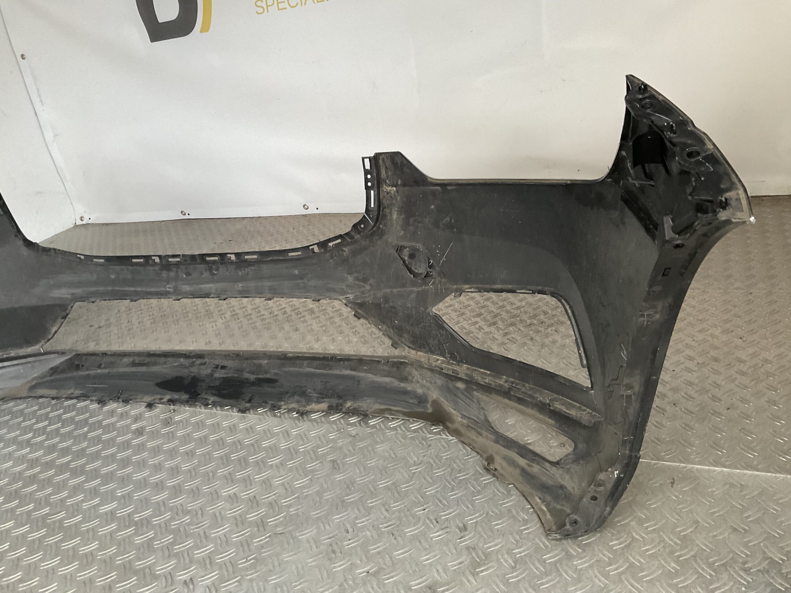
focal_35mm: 29
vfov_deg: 48.2
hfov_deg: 61.7
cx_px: 396
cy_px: 296
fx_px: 663
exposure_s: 1/50
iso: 125
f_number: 1.8
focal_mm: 3
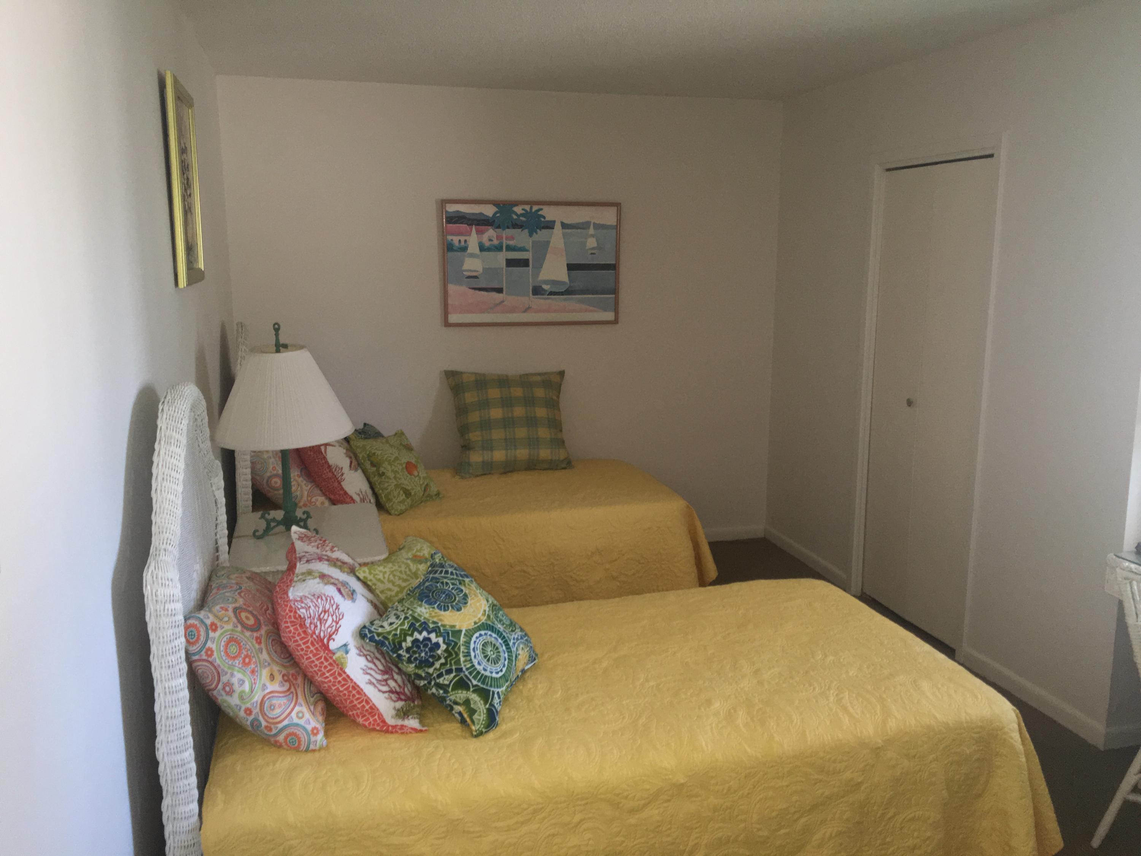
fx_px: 956
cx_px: 570
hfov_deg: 61.7
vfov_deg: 48.2
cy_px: 428
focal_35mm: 29
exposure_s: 1/20
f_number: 2.2
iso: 64
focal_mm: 4.15
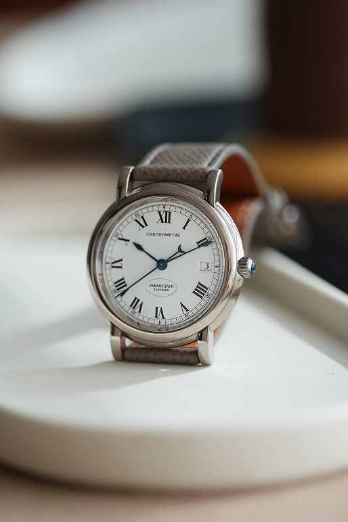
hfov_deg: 13.0
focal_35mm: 105
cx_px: 174
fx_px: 1522
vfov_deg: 19.5
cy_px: 261
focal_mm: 105
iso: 800
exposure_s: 1/400
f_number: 2.8
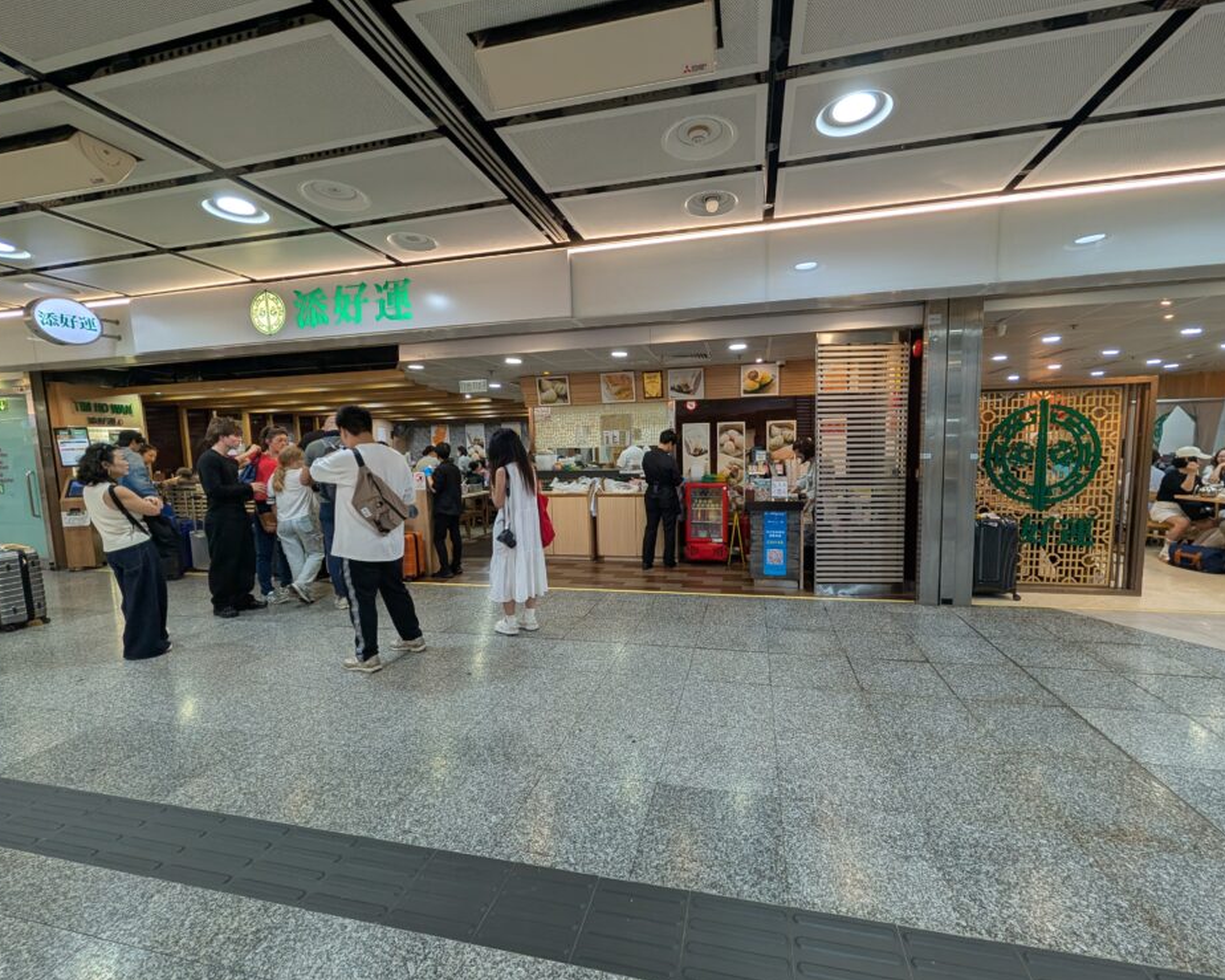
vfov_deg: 92.2
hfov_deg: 104.8
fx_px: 471
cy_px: 501
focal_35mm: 13
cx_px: 638
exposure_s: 1/79.2
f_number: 1.7
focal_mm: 2.02
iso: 55
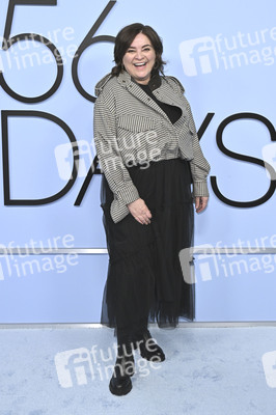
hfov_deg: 33.3
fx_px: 461
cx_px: 138
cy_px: 208
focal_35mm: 40
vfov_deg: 48.5
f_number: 6.3
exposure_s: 1/320
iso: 1600
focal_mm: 40
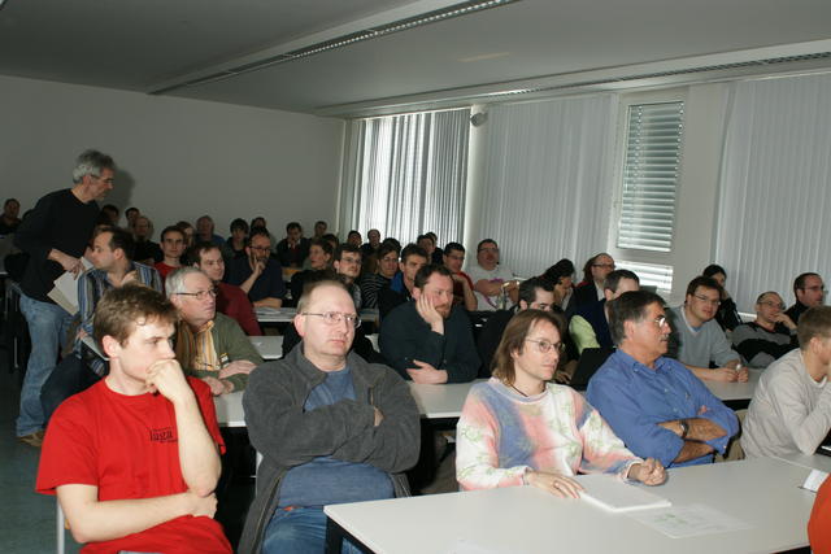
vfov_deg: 36.9
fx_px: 831
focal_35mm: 36
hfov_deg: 53.1
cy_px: 277
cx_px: 416
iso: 400
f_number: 5.6
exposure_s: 1/60
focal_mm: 24
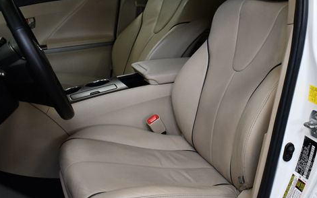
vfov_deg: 25.8
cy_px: 74
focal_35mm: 50
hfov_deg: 39.8
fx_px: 432
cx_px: 213
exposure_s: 1/200
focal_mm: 18
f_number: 3.5
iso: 800
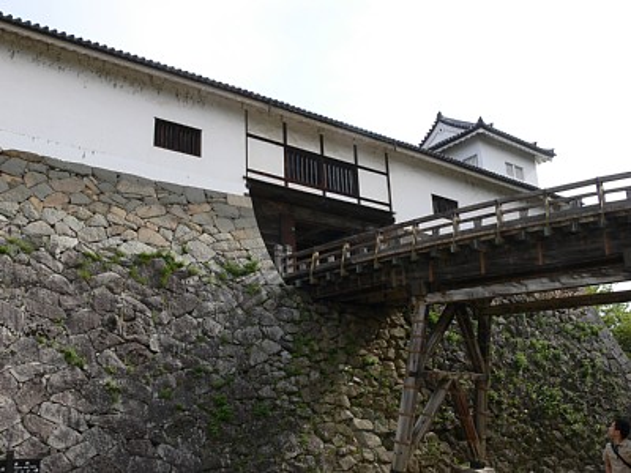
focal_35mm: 35
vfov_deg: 40.7
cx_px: 316
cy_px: 236
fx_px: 638
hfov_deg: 52.6
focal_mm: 7.5
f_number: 5.6
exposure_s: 1/200
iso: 80
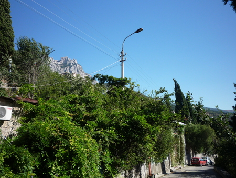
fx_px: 218
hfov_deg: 56.8
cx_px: 118
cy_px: 89
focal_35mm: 32
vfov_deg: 44.2
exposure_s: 1/400
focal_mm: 5.2
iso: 100
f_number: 4.5
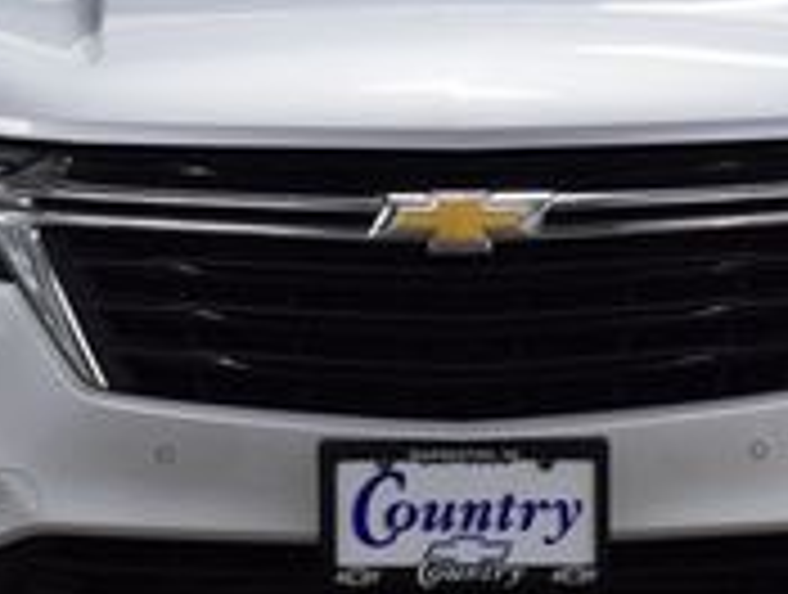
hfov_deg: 8.9
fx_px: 5041
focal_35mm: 221
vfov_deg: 6.7
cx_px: 468
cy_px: 272
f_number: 6.3
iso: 400
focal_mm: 42
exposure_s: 1/20
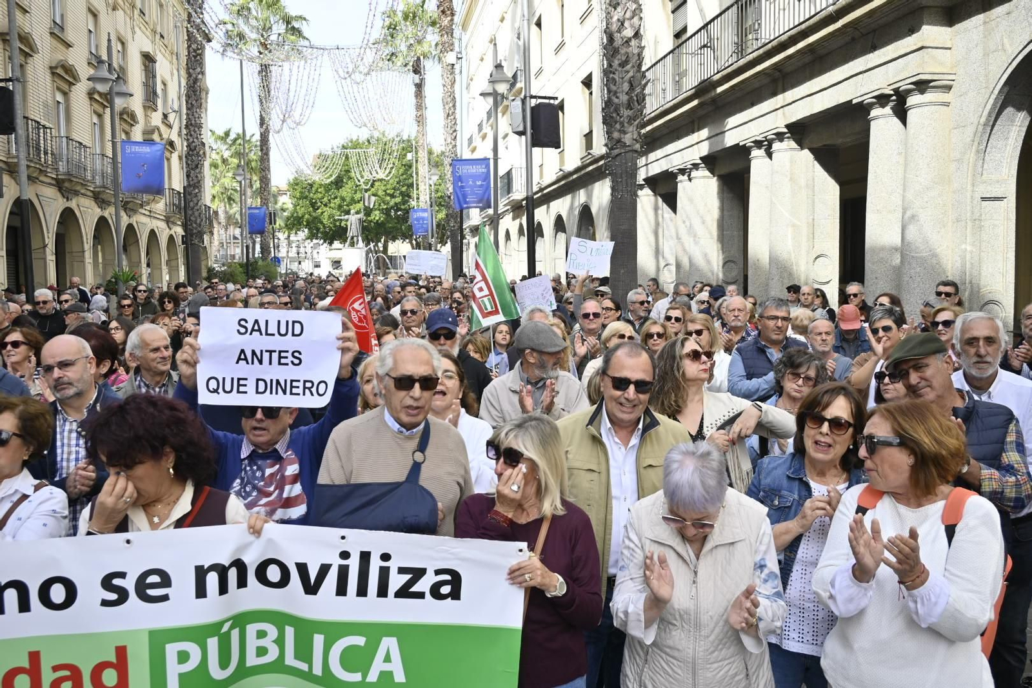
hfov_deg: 58.3
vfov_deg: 40.8
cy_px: 344
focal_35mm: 32
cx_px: 516
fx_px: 925
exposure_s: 1/400
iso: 200
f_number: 5
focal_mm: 21.5
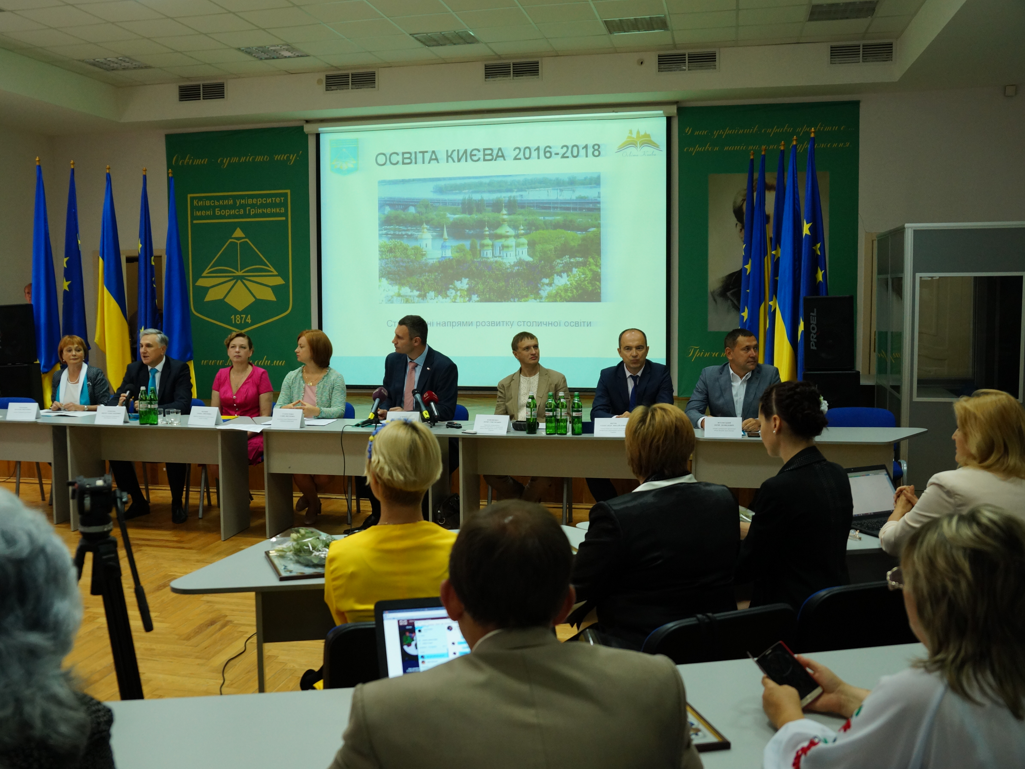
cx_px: 454
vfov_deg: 42.9
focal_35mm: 33
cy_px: 390
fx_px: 977
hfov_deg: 55.2
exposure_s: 1/60
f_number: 4
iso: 640
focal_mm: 20
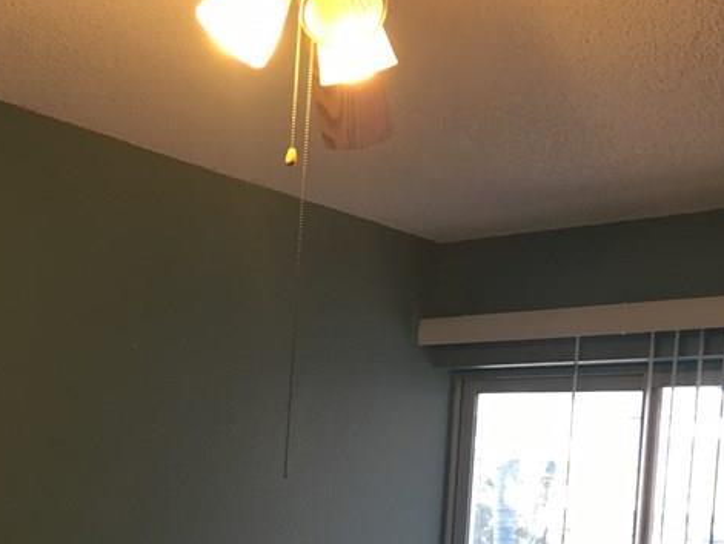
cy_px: 547
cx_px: 349
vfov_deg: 22.4
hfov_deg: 30.7
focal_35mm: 63
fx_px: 1319
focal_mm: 4.15
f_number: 2.2
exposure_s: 1/30
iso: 100
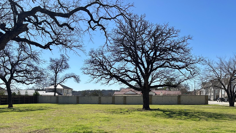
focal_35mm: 32
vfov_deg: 35.8
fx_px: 200
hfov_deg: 60.5
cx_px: 94
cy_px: 100
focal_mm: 6.86
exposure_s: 1/5263
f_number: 1.78
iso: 80
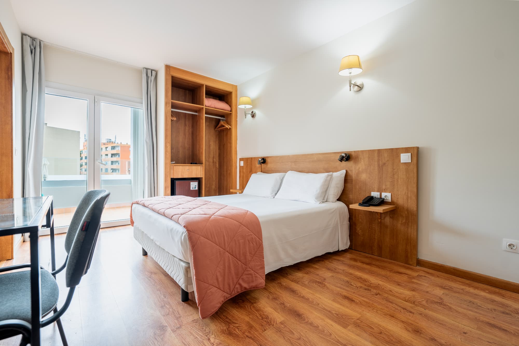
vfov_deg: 73.7
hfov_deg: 96.7
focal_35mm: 16
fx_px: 231
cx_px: 260
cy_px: 173
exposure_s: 1/50
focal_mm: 16
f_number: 3.5
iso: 100
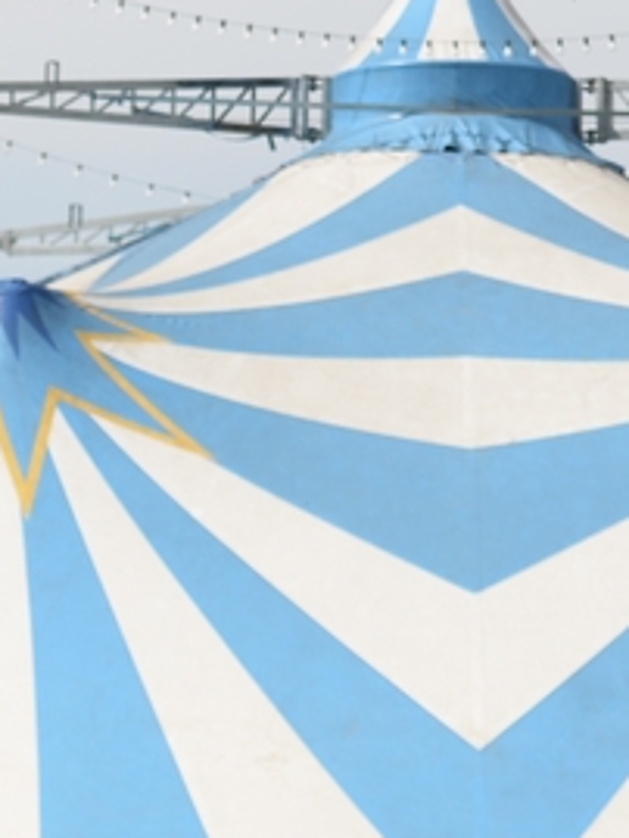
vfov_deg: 6.6
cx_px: -371
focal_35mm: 300
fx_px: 7263
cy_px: 827
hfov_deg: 4.9
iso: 160
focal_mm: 70
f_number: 2.8
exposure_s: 1/2500
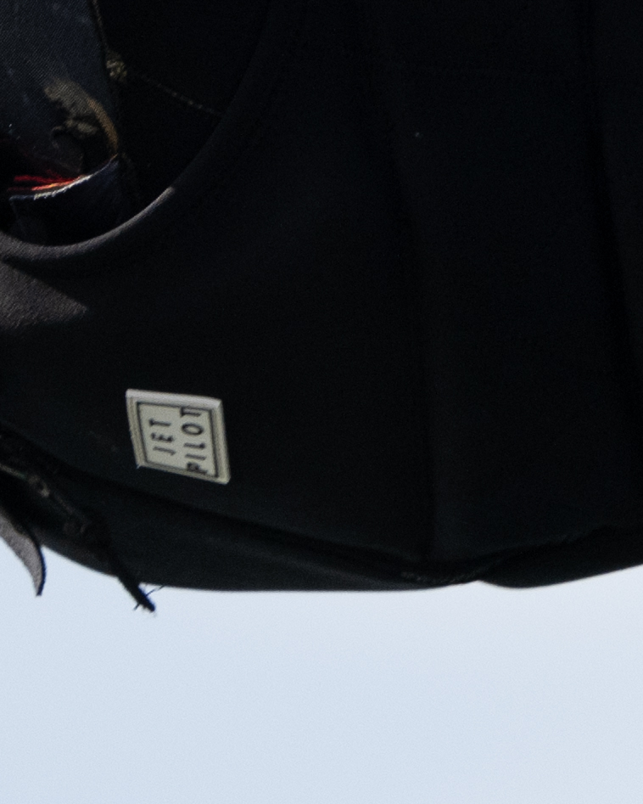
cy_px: 1027
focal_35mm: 3272
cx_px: 1934
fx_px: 77809
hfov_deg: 0.5
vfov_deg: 0.6
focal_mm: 400
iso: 400
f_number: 4.5
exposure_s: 1/2500
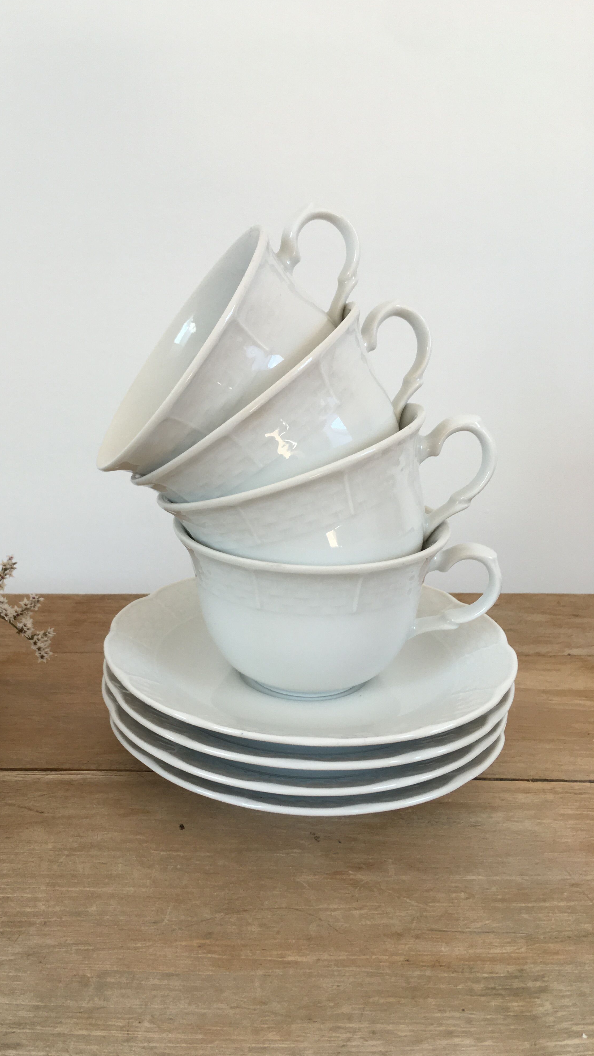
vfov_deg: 61.0
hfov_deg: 36.3
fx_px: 896
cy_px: 527
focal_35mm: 32
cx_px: 195
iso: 40
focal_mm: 4.15
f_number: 2.2
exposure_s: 1/100
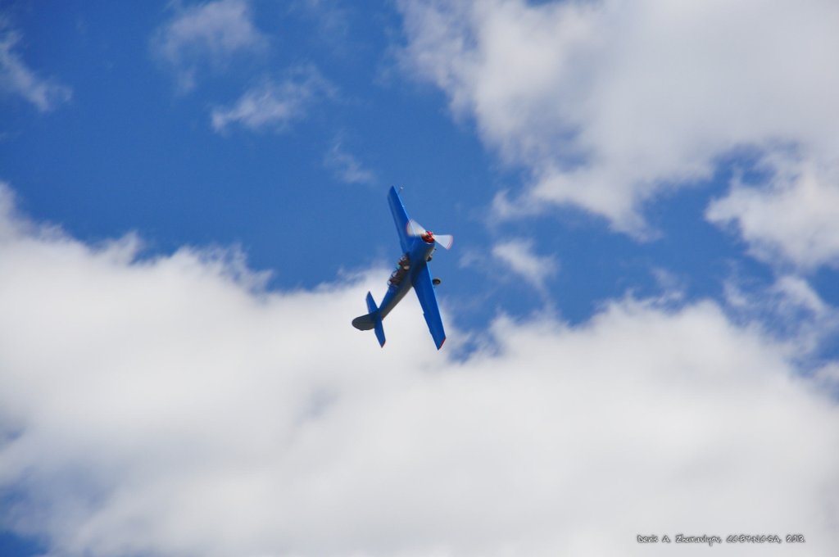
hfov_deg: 11.0
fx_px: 4364
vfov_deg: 7.3
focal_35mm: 188
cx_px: 420
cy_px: 278
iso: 200
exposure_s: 1/200
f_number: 8
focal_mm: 125
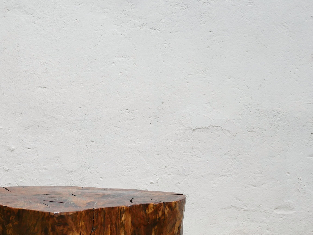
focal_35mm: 68
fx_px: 615
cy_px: 189
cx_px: 86
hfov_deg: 28.2
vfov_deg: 21.4
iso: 640
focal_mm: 20
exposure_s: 1/60
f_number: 1.7
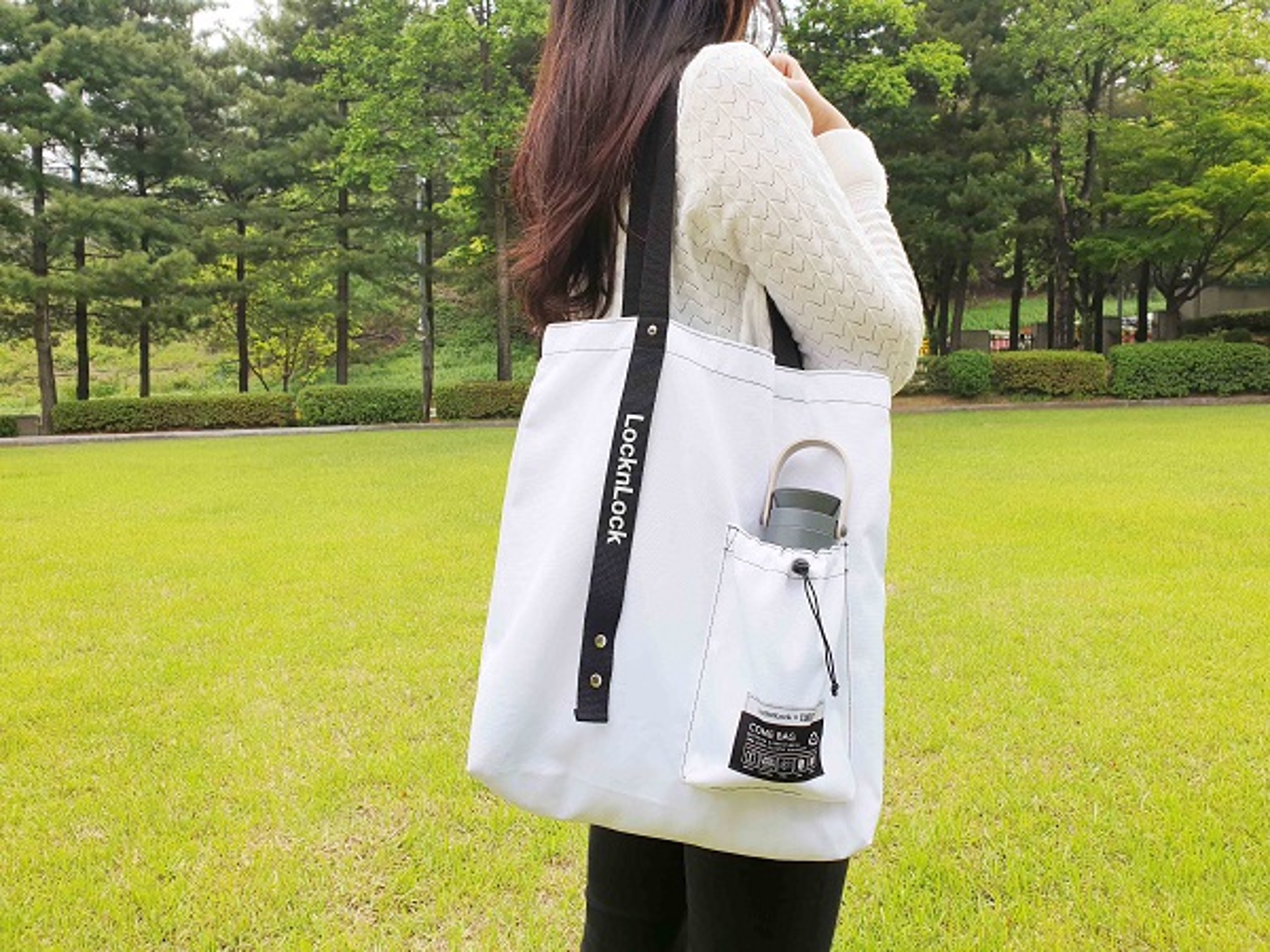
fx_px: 954
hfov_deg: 67.3
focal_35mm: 26
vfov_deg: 53.1
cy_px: 476
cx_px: 635
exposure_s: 1/1105
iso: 50
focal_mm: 4.3
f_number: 2.4
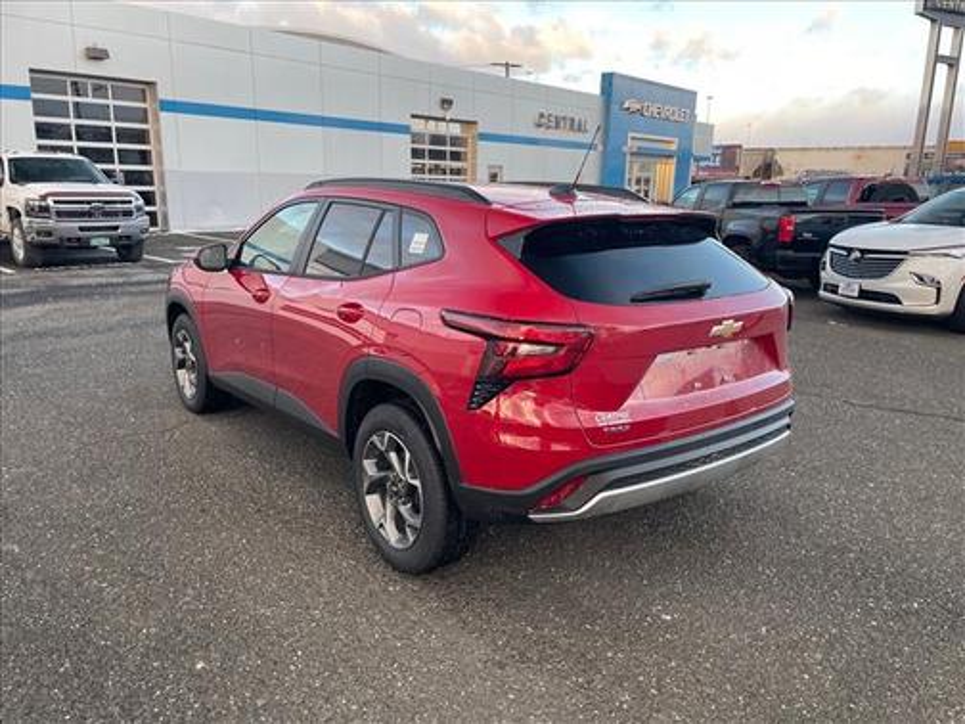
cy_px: 362
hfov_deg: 67.3
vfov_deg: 53.1
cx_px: 482
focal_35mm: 26
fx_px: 725
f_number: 1.6
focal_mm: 4.2
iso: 80
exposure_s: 1/121
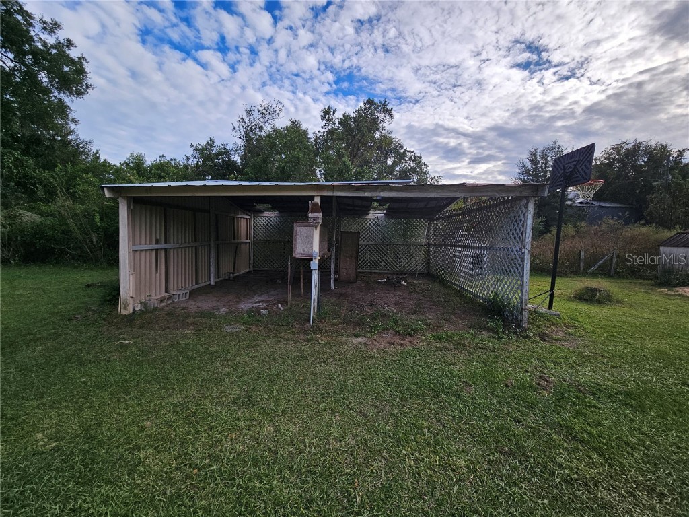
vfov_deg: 89.9
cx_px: 344
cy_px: 258
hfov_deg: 106.2
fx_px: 259
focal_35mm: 13
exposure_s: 1/1789
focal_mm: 2.2
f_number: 2.2
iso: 50
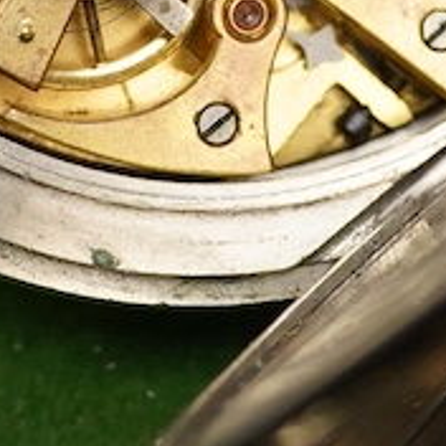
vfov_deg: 6.9
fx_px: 3557
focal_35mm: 244
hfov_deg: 7.2
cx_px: 227
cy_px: -449
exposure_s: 1/400
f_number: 5.6
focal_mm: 30
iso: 2500
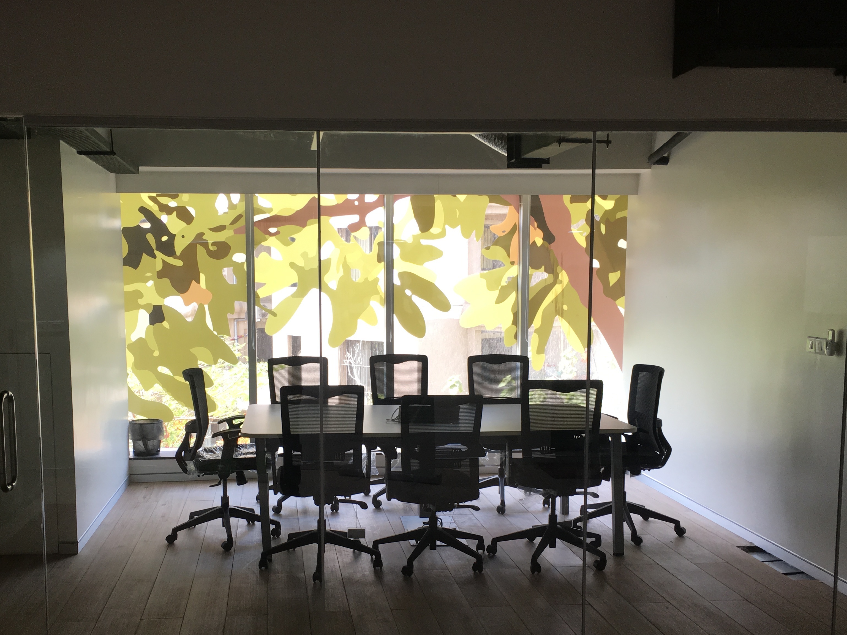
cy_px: 393
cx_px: 361
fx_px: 930
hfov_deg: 48.8
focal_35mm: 38
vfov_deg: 37.5
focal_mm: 4.15
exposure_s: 1/100
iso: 40
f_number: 2.2
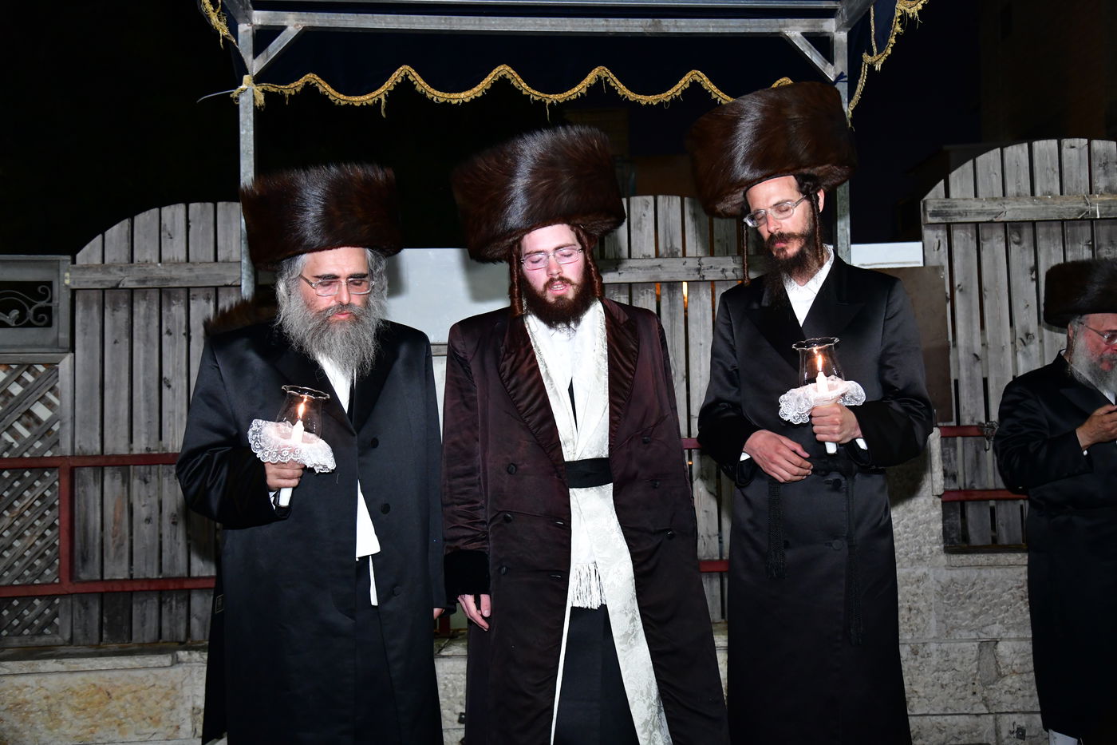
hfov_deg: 54.4
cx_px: 558
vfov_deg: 37.8
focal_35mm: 35
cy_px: 372
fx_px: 1086
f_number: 5.6
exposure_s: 1/100
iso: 4000
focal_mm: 35
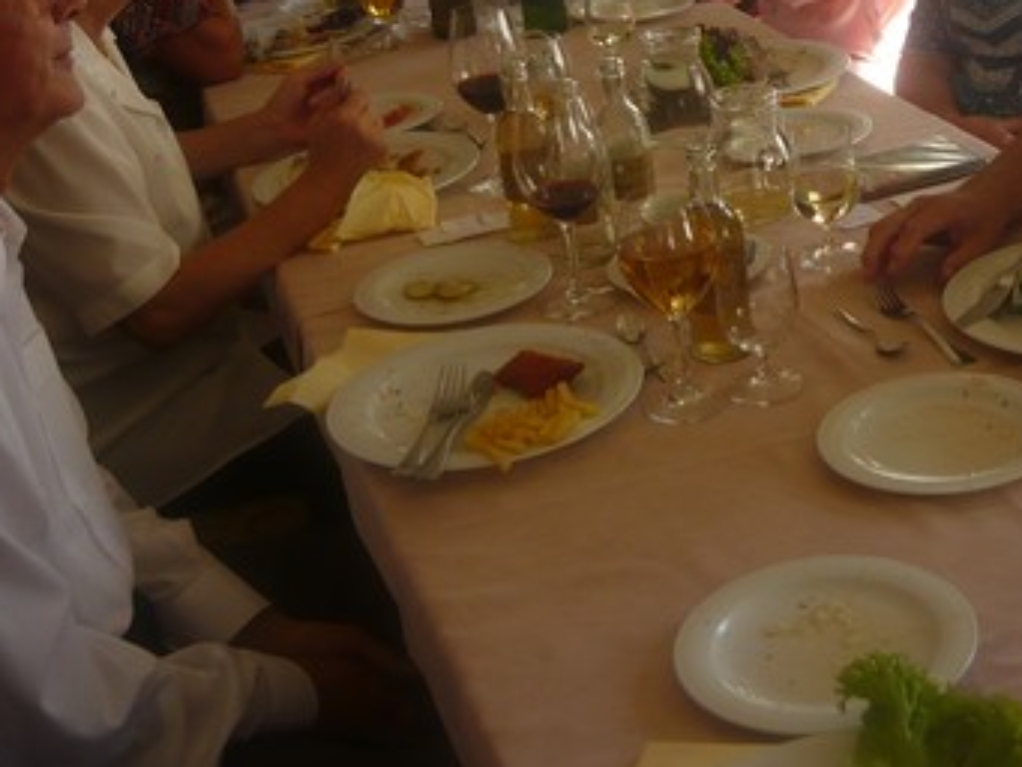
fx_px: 1713
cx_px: 863
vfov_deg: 24.7
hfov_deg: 32.0
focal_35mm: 58
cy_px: 129
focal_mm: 5.5
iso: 100
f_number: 2.8
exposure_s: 1/100
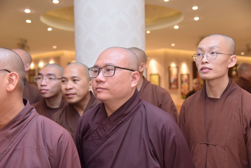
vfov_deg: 29.3
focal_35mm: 46
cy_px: 84
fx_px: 321
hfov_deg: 42.7
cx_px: 126
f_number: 4
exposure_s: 1/200
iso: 800
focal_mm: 46
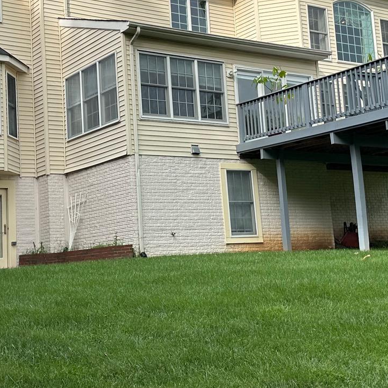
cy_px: 150
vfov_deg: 28.5
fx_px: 761
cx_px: 151
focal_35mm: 60
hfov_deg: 28.5
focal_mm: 6.86
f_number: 1.78
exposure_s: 1/1692
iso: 80
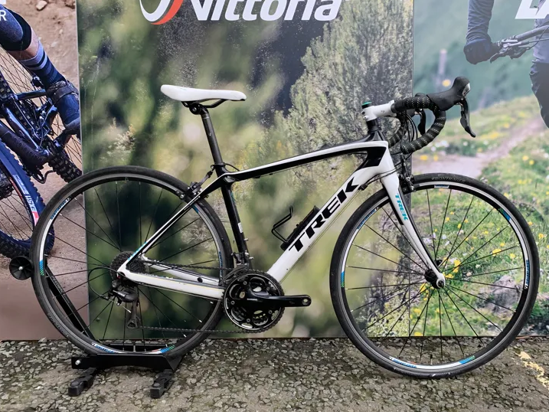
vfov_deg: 48.2
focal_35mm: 29
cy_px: 205
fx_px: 460
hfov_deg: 61.6
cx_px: 298
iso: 25
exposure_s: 1/279
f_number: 1.8
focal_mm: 4.25
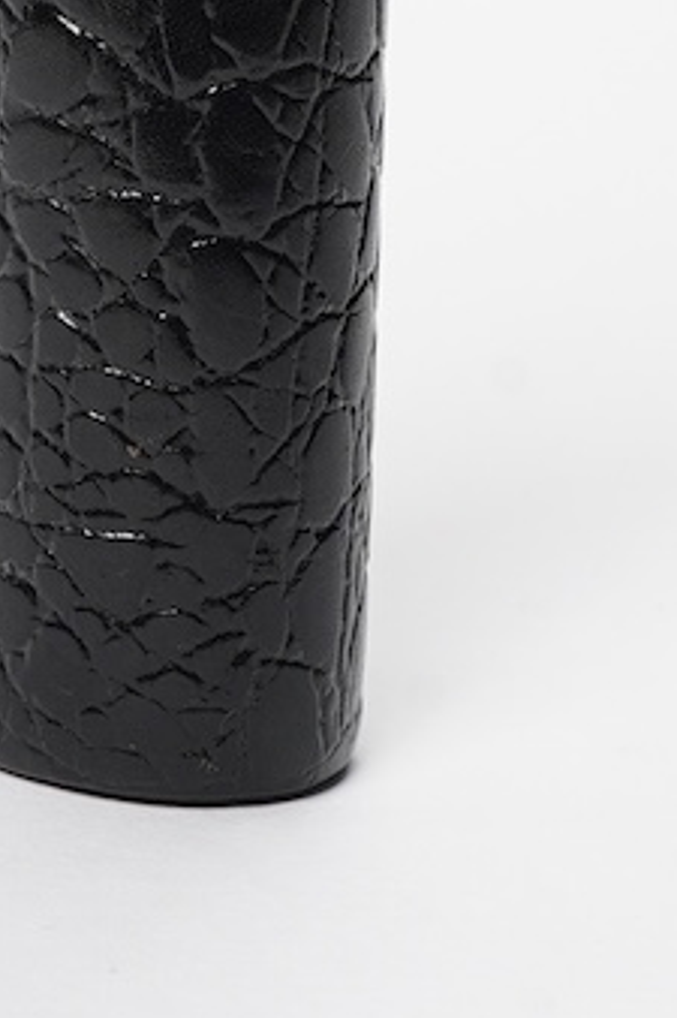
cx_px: 102
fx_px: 4235
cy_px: -547
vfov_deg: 12.9
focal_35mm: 150
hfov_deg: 9.1
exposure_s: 1/100
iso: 400
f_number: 18
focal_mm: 30
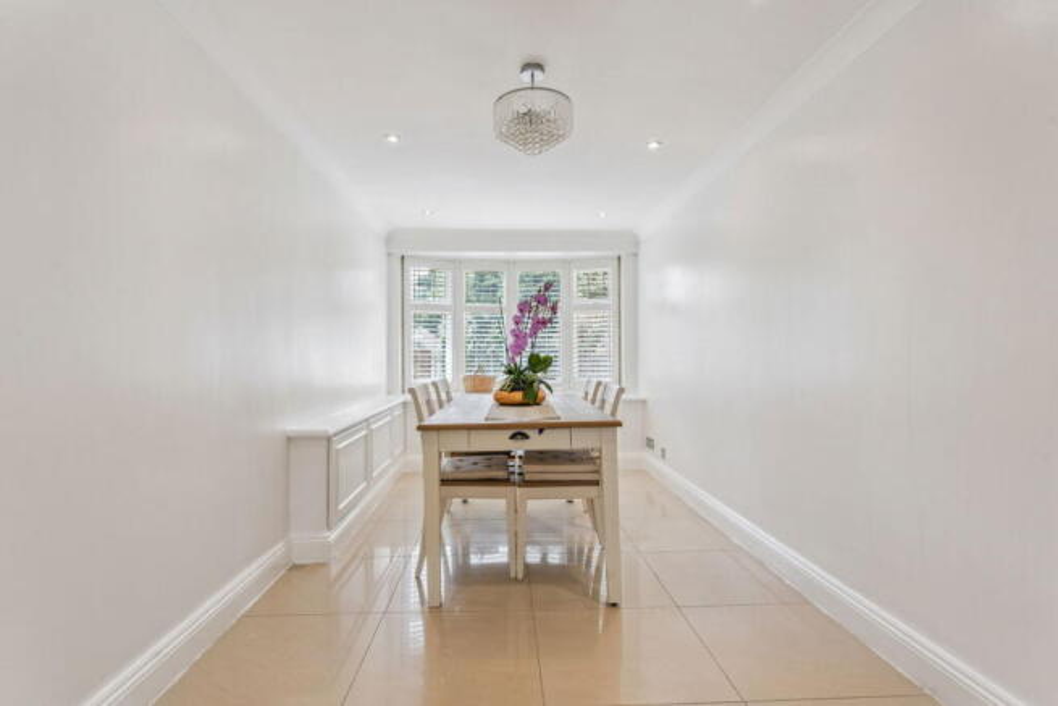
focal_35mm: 18
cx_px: 529
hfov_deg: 91.0
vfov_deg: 68.3
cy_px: 353
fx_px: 520
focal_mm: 17.7
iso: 160
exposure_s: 1/13
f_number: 9
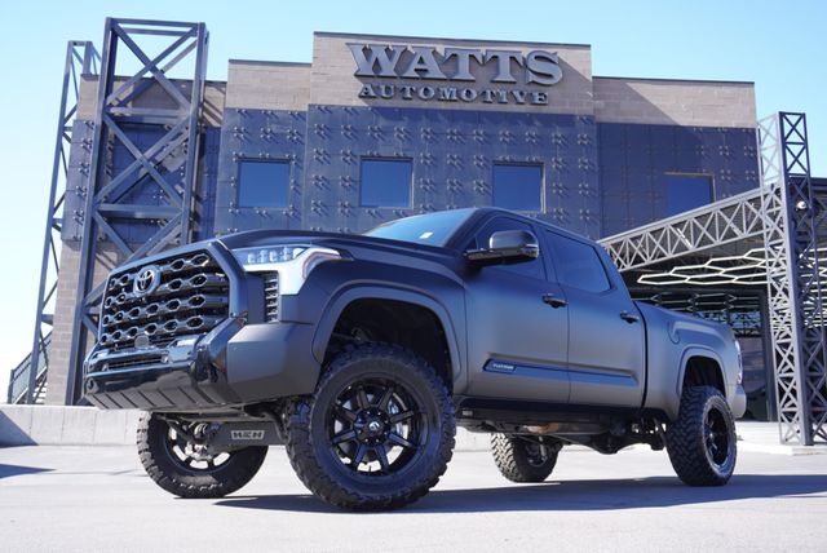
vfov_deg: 38.4
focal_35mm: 34
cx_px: 414
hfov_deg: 55.1
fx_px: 793
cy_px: 276
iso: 100
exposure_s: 1/100
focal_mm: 23
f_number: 5.6
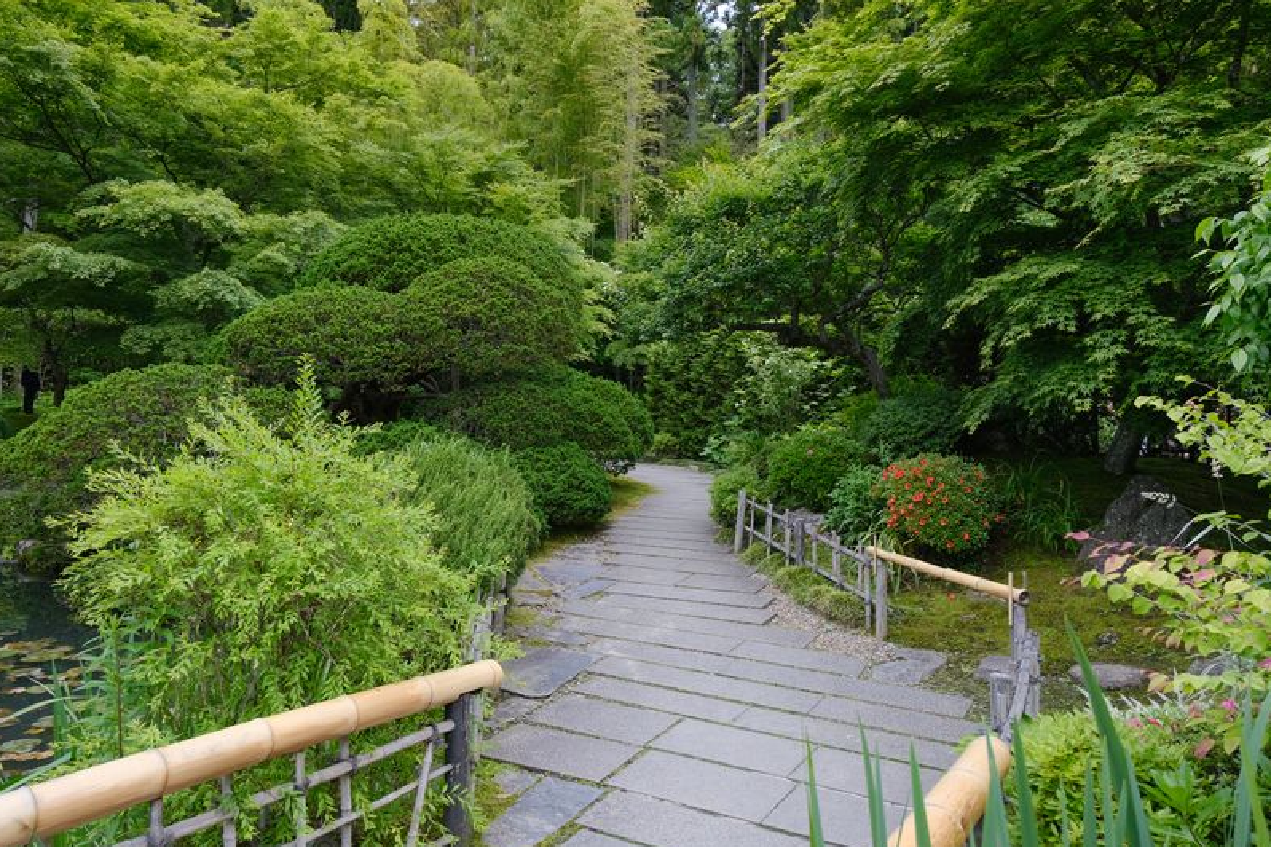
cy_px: 414
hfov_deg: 71.5
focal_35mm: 25
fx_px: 882
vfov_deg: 51.3
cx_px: 627
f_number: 4
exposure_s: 1/400
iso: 400
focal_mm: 16
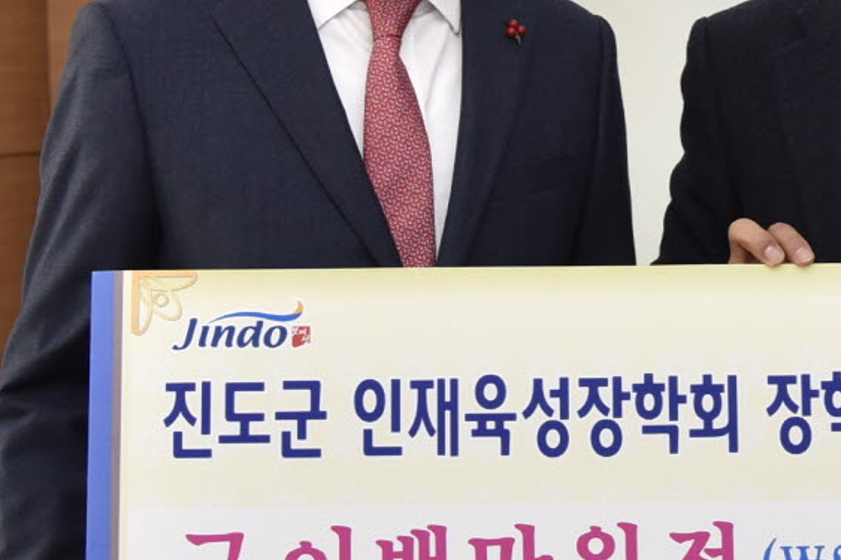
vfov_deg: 10.7
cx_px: 678
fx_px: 2989
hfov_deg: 15.9
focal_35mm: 128
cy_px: 75
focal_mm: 30
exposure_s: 1/125
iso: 800
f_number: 4
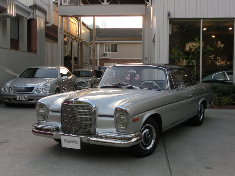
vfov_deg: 30.9
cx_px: 118
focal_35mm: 47
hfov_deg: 40.4
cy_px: 88
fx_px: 319
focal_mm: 8.29
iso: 200
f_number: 4.2
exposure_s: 1/250
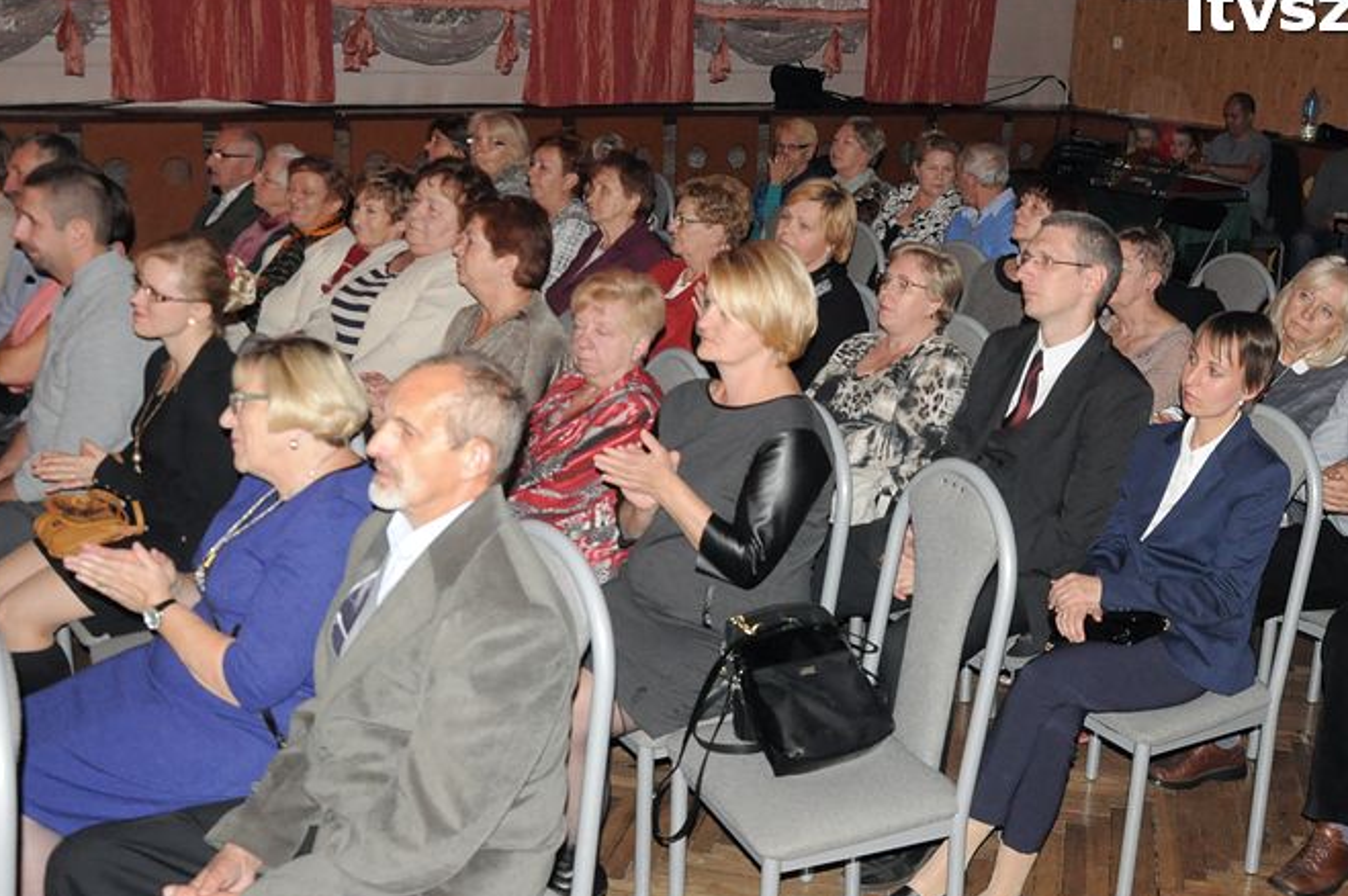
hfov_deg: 47.7
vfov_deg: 32.8
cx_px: 777
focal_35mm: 41
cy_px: 523
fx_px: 1520
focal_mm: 21
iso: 2000
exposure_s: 1/60
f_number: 5
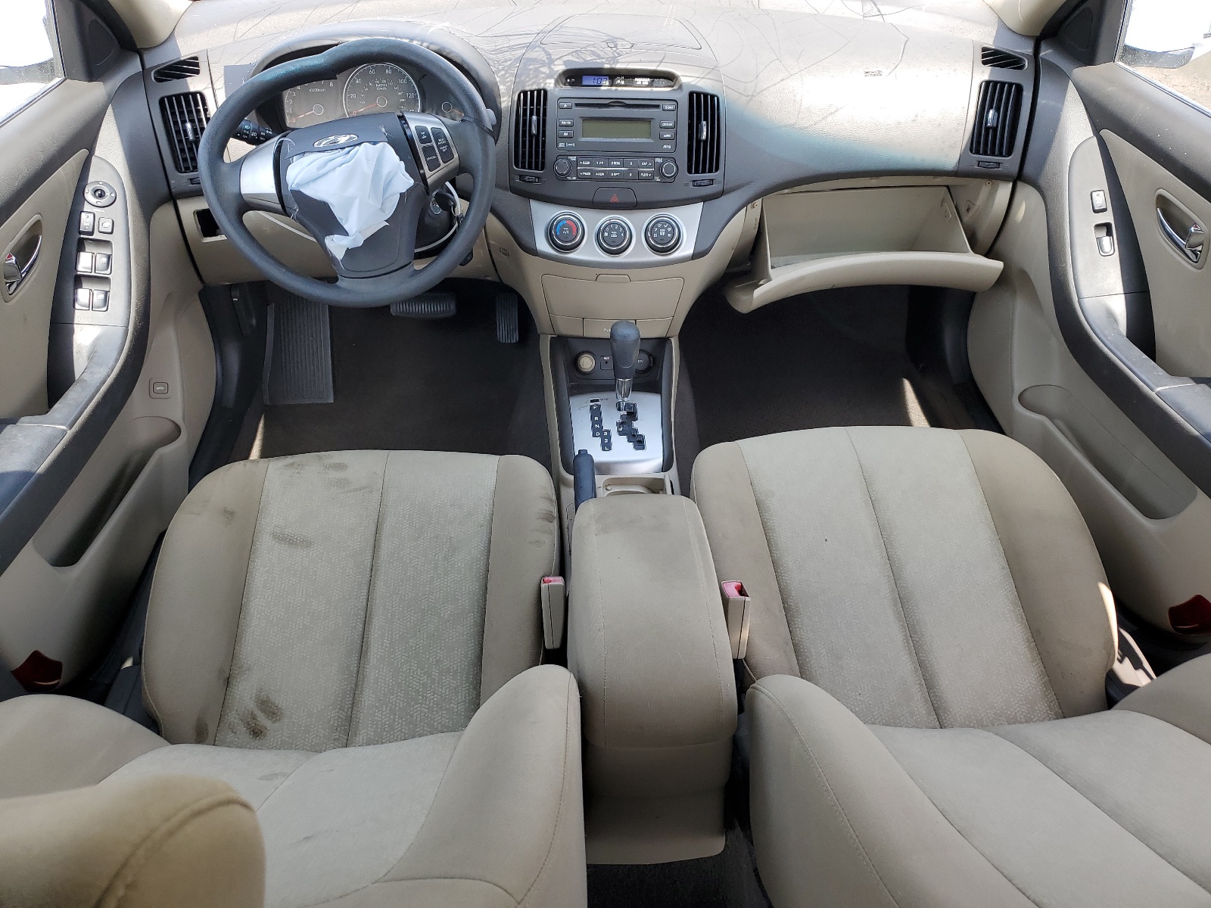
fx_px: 910
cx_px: 606
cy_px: 454
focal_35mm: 26
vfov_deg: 53.1
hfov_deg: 67.3
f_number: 1.5
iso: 50
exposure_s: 1/370
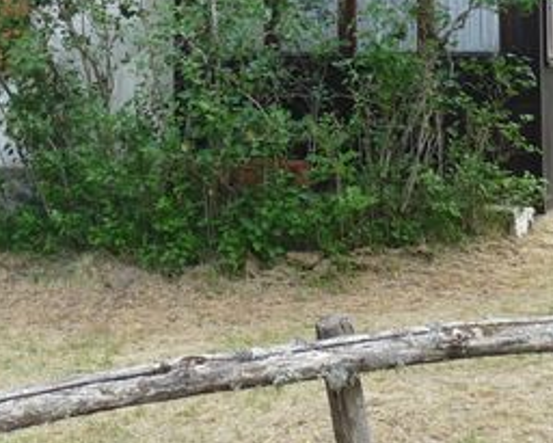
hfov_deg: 23.7
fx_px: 1310
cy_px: -22
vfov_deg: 18.6
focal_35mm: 80
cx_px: 175
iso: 100
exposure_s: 1/100
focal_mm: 4.8
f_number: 4
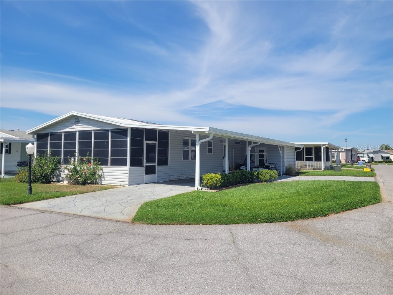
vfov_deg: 53.1
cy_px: 148
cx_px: 196
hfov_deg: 67.3
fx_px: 295
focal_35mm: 26
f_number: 1.8
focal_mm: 5.4
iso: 40
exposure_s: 1/2969
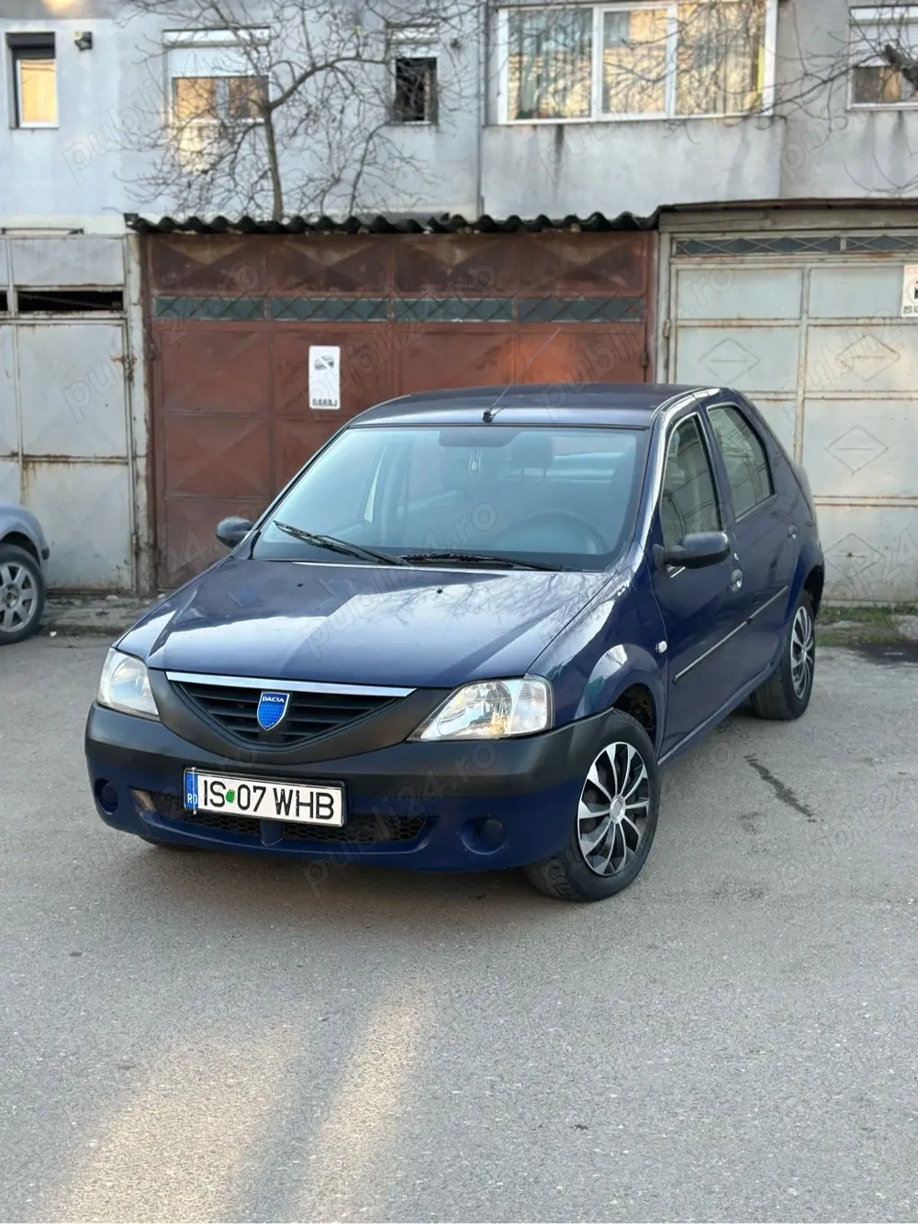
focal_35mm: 48
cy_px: 612
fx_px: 1698
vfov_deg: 39.7
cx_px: 459
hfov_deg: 30.3
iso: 80
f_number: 1.78
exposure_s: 1/303
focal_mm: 6.86
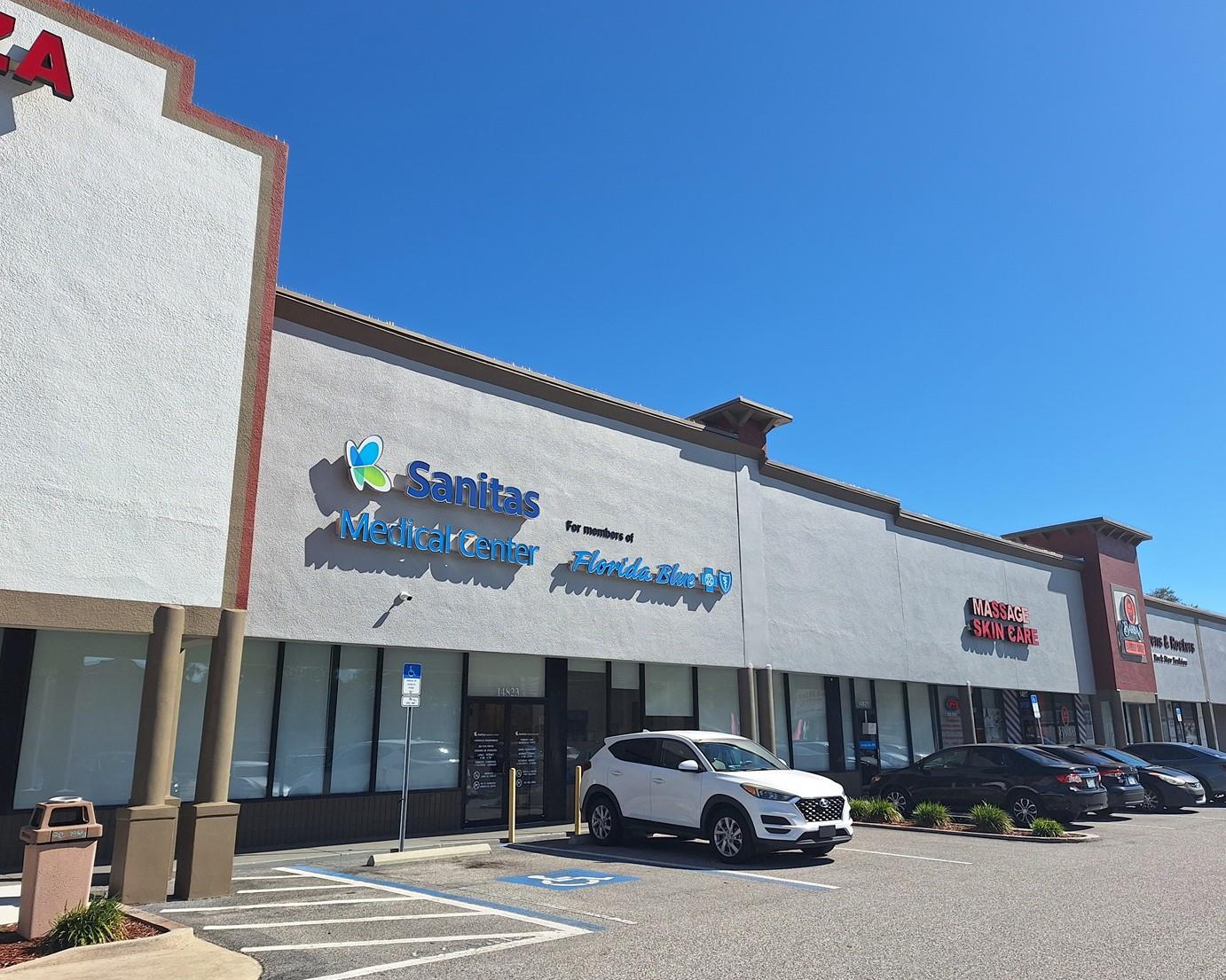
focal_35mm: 26
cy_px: 490
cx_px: 646
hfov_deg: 66.0
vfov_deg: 54.9
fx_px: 943
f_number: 1.8
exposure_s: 1/2907
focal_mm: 5.54
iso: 40
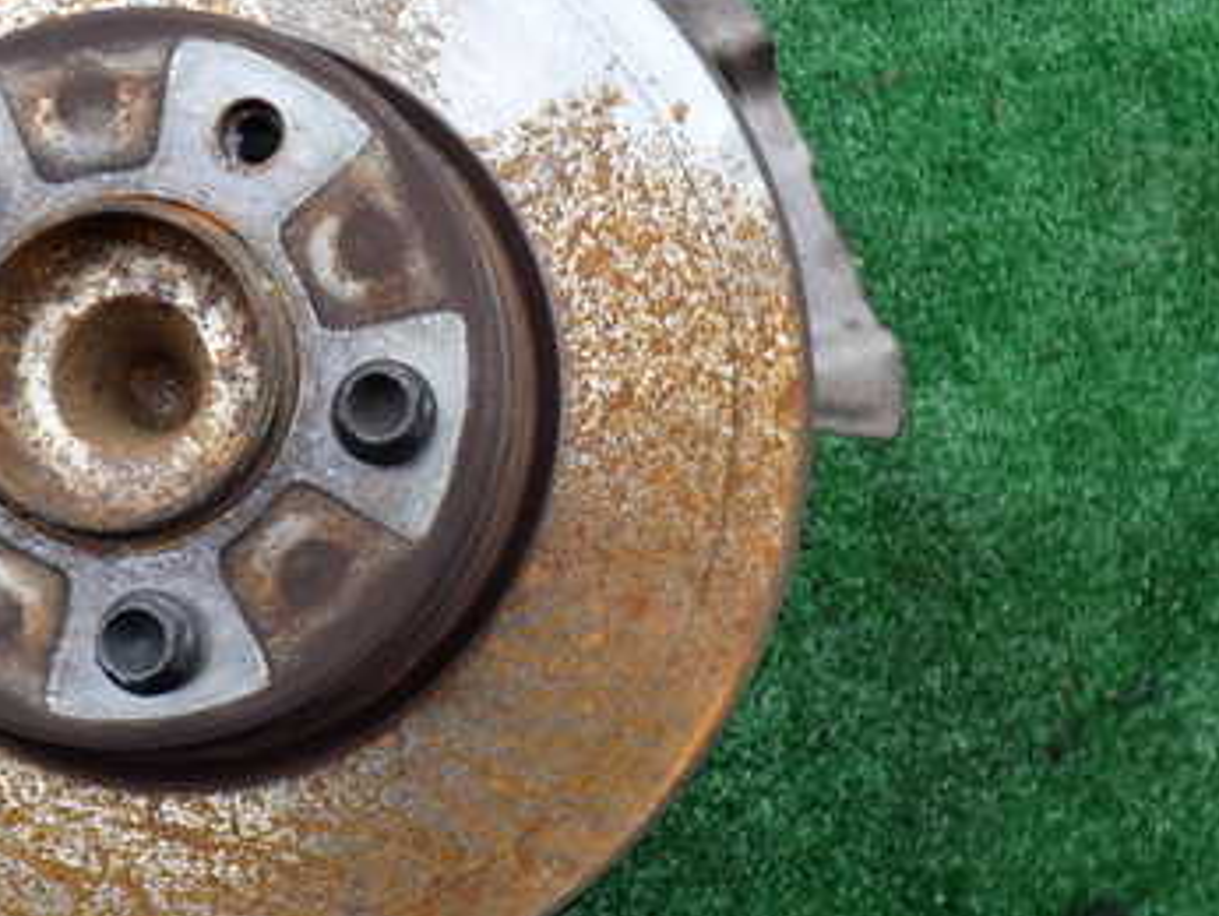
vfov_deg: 28.1
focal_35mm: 52
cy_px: 440
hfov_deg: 36.0
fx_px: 1832
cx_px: 314
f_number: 2.3
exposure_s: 1/200
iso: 100
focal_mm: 5.4
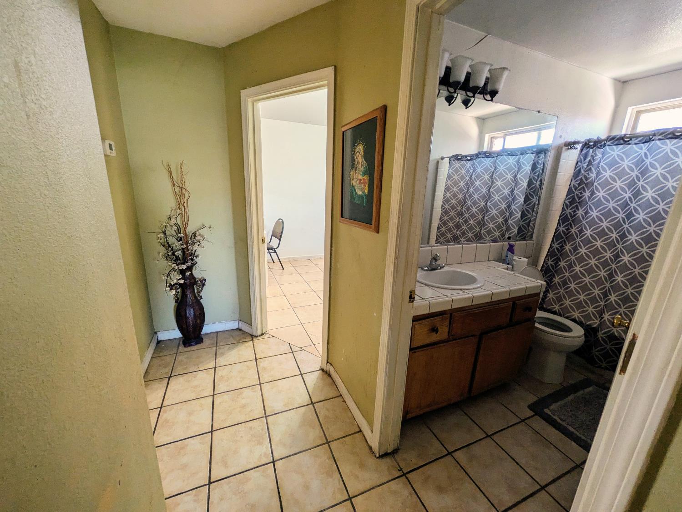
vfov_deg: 85.7
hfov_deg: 102.0
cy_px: 256
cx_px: 341
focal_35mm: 14
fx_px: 276
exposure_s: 1/24
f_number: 2.2
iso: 107
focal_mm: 1.83
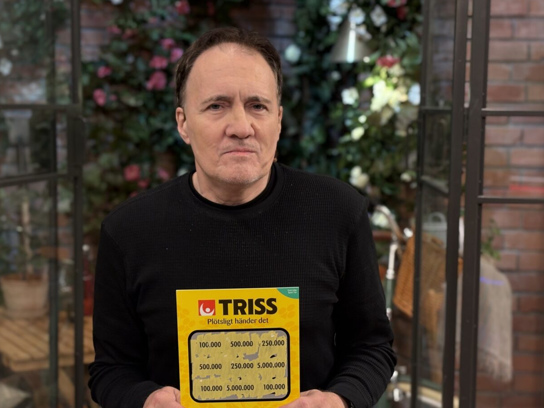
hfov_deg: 31.2
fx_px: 974
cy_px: 212
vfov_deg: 23.6
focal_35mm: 62
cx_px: 233
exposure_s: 1/60
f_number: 1.6
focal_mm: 5.96
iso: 64
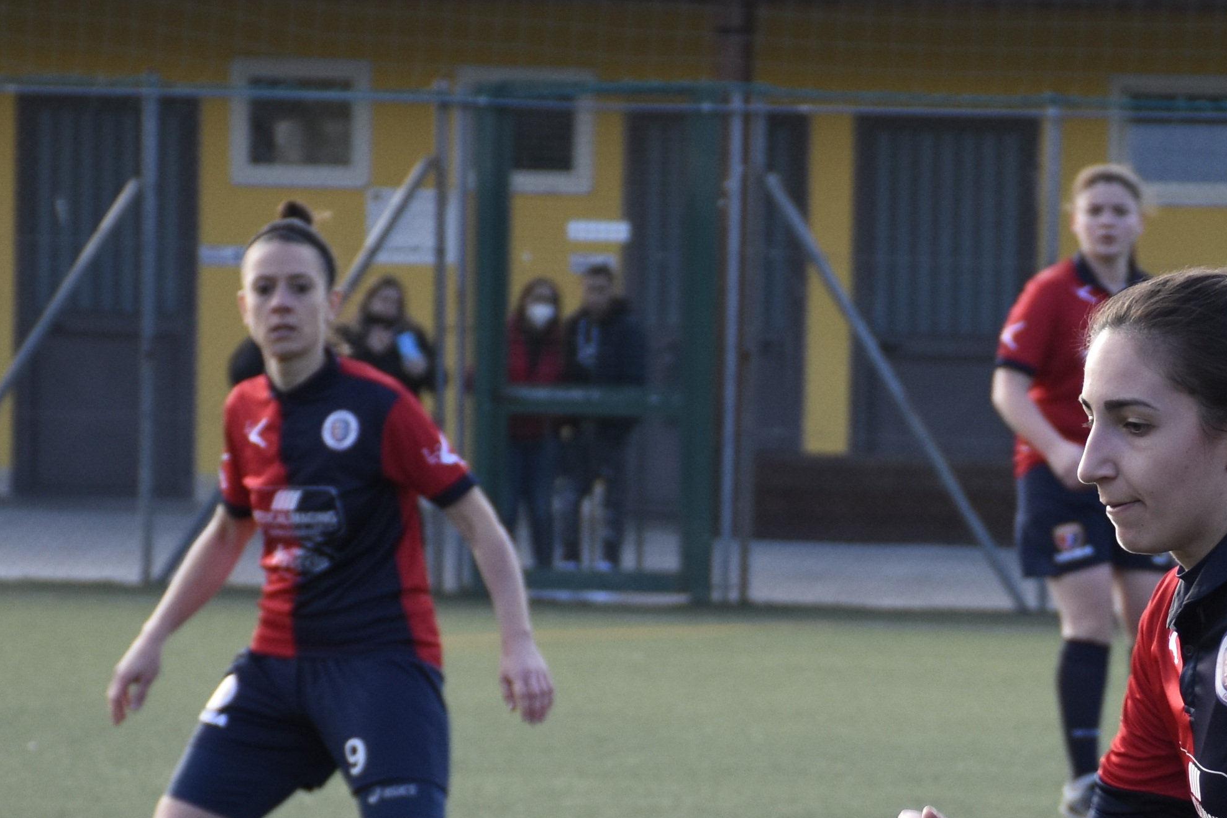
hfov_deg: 6.5
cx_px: 959
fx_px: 10873
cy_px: 904
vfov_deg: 4.3
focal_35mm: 319
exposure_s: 1/500
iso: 400
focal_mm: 70
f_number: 5.6
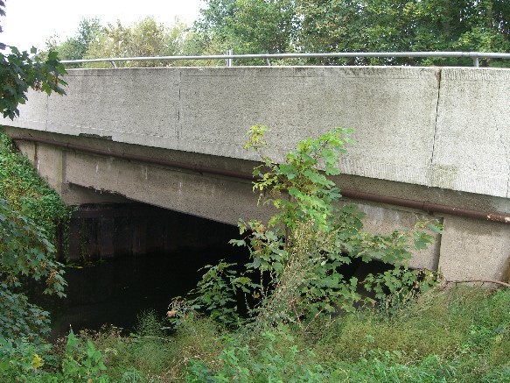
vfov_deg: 37.7
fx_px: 560
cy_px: 192
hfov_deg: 49.0
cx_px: 255
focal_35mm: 38
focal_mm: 7.9
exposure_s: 1/125
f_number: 2.8
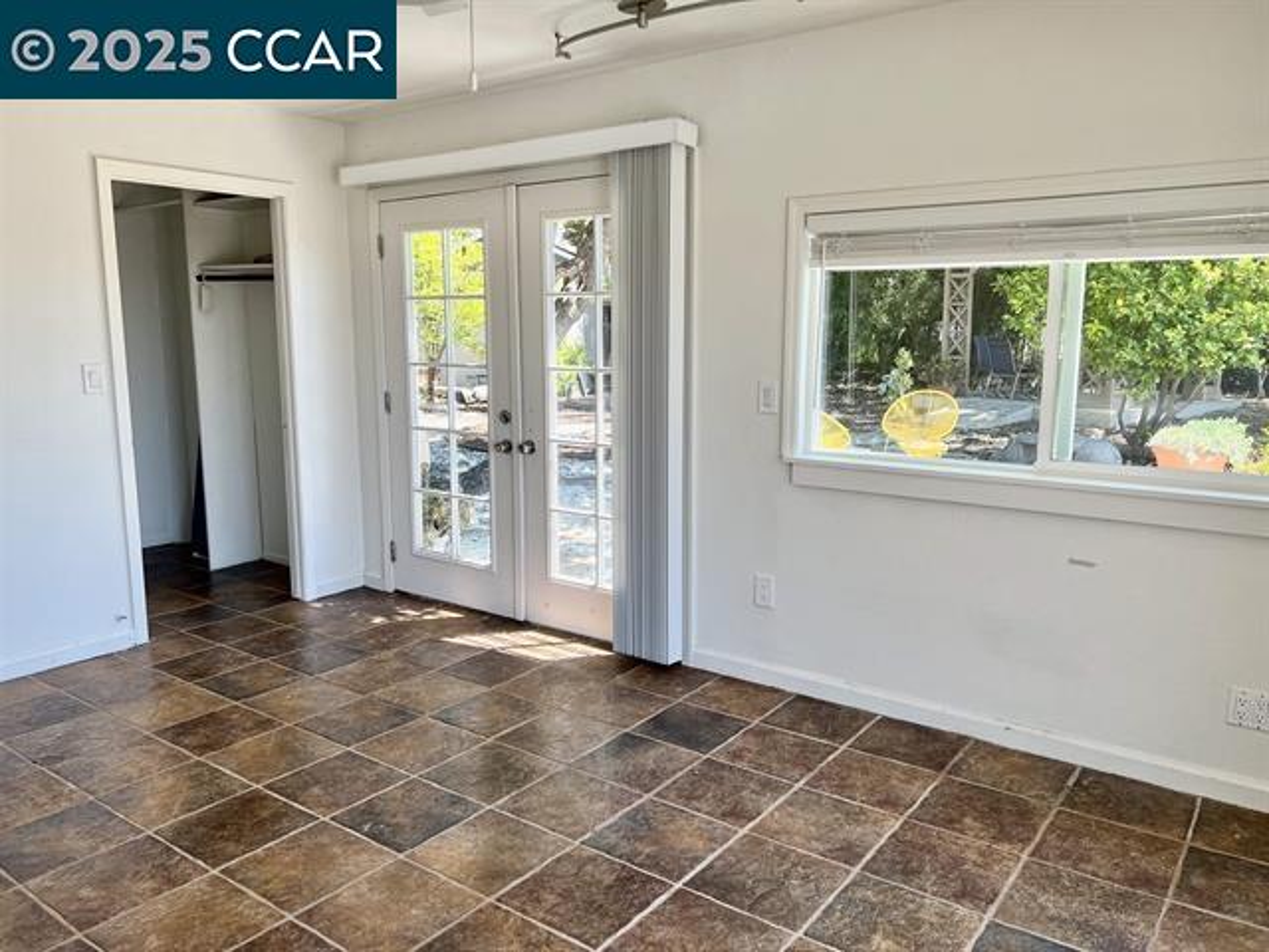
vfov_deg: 53.1
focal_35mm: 26
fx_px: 953
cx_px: 634
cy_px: 476
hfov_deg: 67.3
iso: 50
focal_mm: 5.7
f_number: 1.5
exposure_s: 1/347
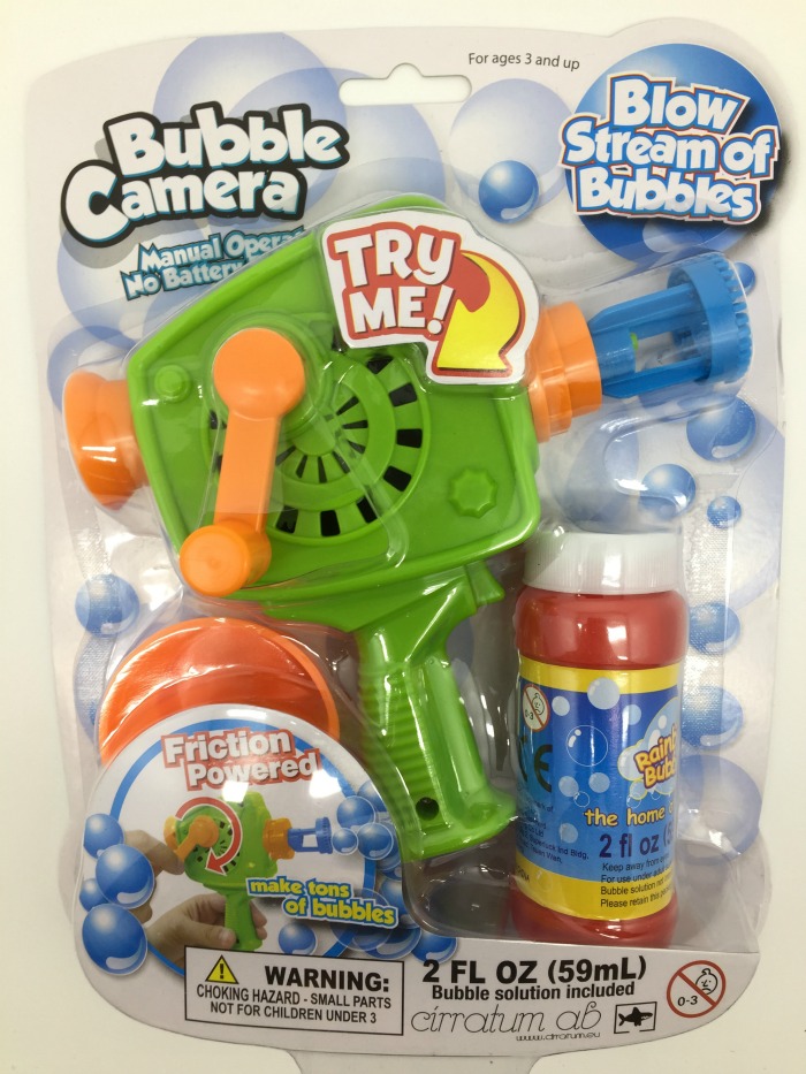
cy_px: 537
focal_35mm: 29
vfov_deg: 61.7
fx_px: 900
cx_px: 403
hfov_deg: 48.2
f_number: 2.2
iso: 32
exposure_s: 1/50
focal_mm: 4.15
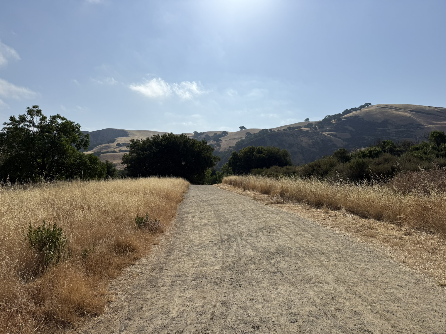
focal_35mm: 24
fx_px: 309
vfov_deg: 56.8
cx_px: 223
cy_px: 167
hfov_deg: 71.6
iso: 64
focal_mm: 6.76
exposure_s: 1/14286
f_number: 1.78
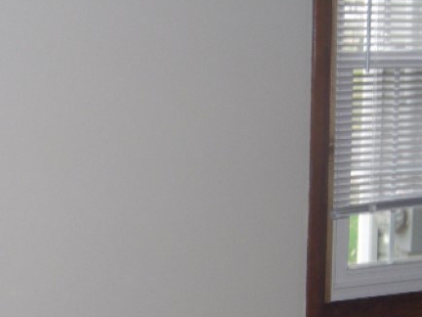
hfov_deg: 21.7
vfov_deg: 16.4
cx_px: 140
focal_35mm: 90
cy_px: 228
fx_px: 1097
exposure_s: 1/60
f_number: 2.8
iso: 200
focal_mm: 7.9
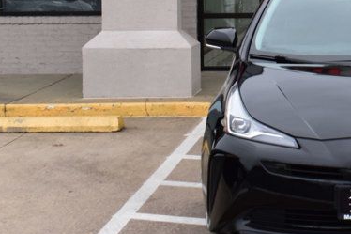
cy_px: -7
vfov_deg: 14.2
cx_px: 412
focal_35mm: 94
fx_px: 920
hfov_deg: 20.3
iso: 400
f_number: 9
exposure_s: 1/100
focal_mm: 23
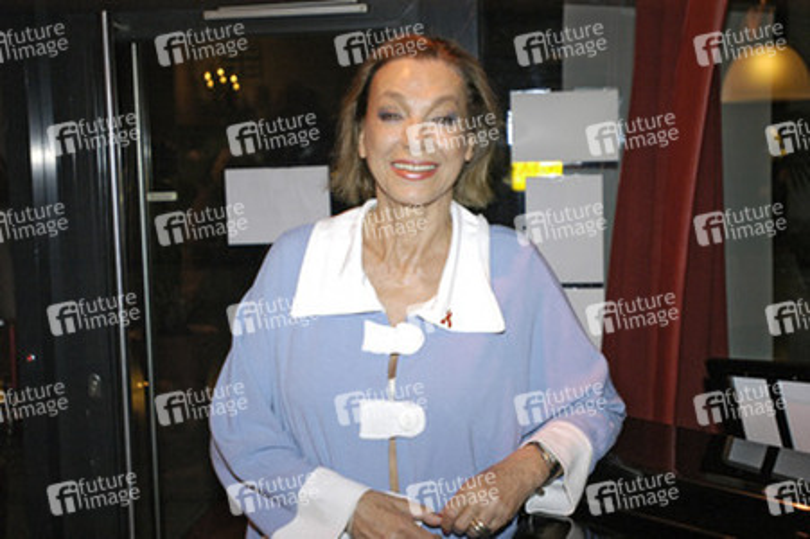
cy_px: 270
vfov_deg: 25.7
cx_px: 405
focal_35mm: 52
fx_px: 1180
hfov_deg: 37.9
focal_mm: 35
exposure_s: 1/40
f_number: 2.8
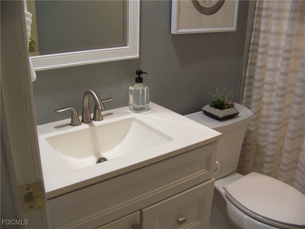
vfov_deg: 39.7
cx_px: 152
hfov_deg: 51.4
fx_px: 317
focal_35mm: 36
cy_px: 114
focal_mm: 5.85
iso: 160
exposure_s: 1/30
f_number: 2.8
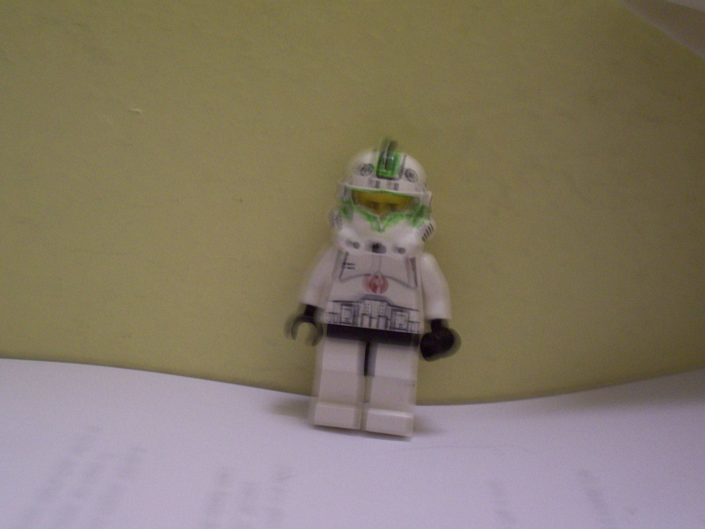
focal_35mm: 53
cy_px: 264
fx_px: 1079
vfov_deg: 27.5
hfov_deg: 36.2
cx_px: 352
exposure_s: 1/8
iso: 160
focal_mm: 8.7
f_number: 3.2
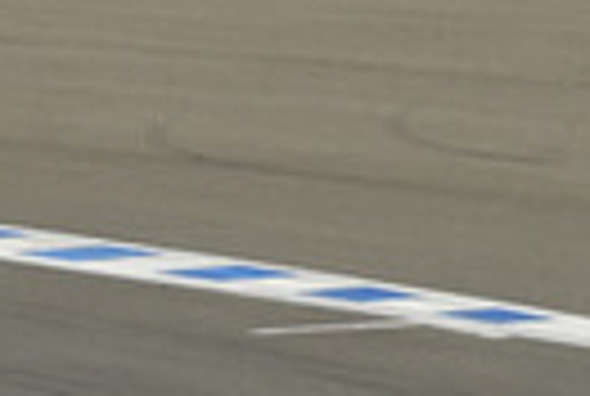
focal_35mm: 731
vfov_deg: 1.9
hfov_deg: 2.8
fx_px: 12008
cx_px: -770
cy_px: 270
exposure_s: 1/400
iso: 200
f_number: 11
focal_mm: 80
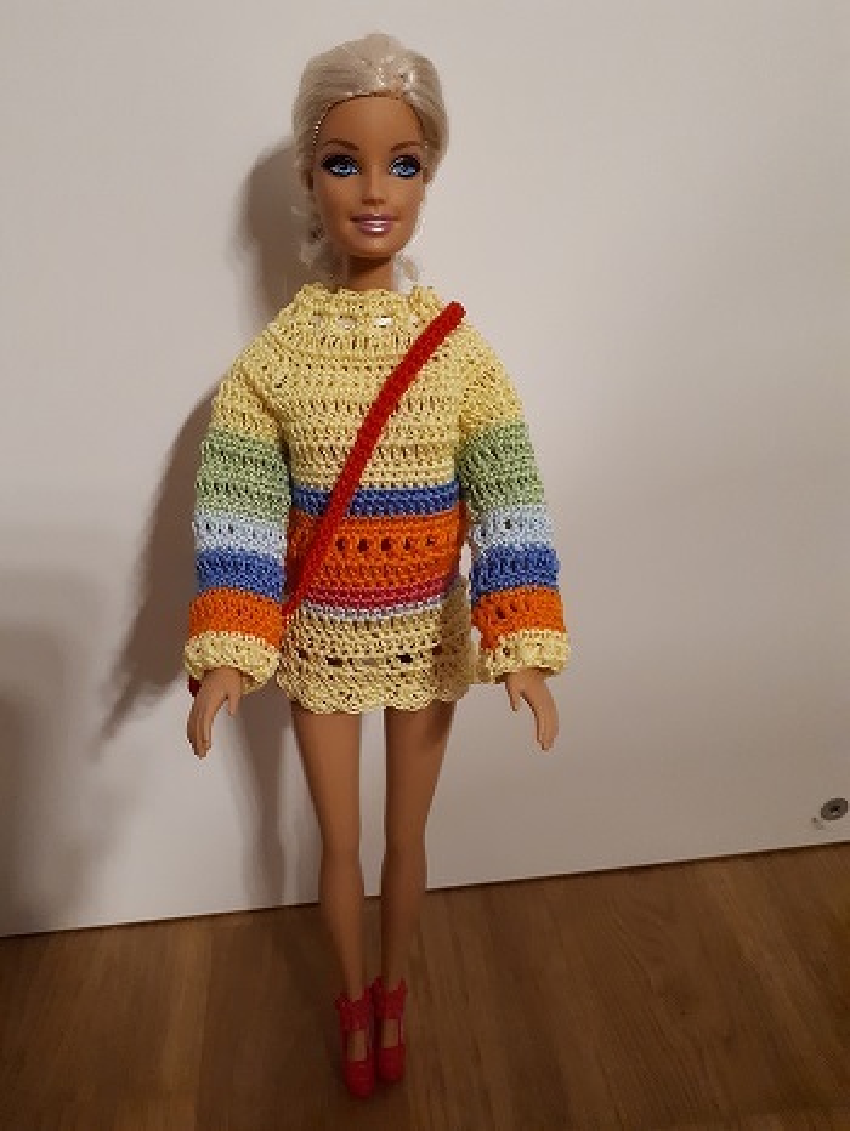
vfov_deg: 65.3
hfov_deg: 51.4
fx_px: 883
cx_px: 425
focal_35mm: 27
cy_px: 566
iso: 500
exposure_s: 1/17
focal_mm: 3.6
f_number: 1.9
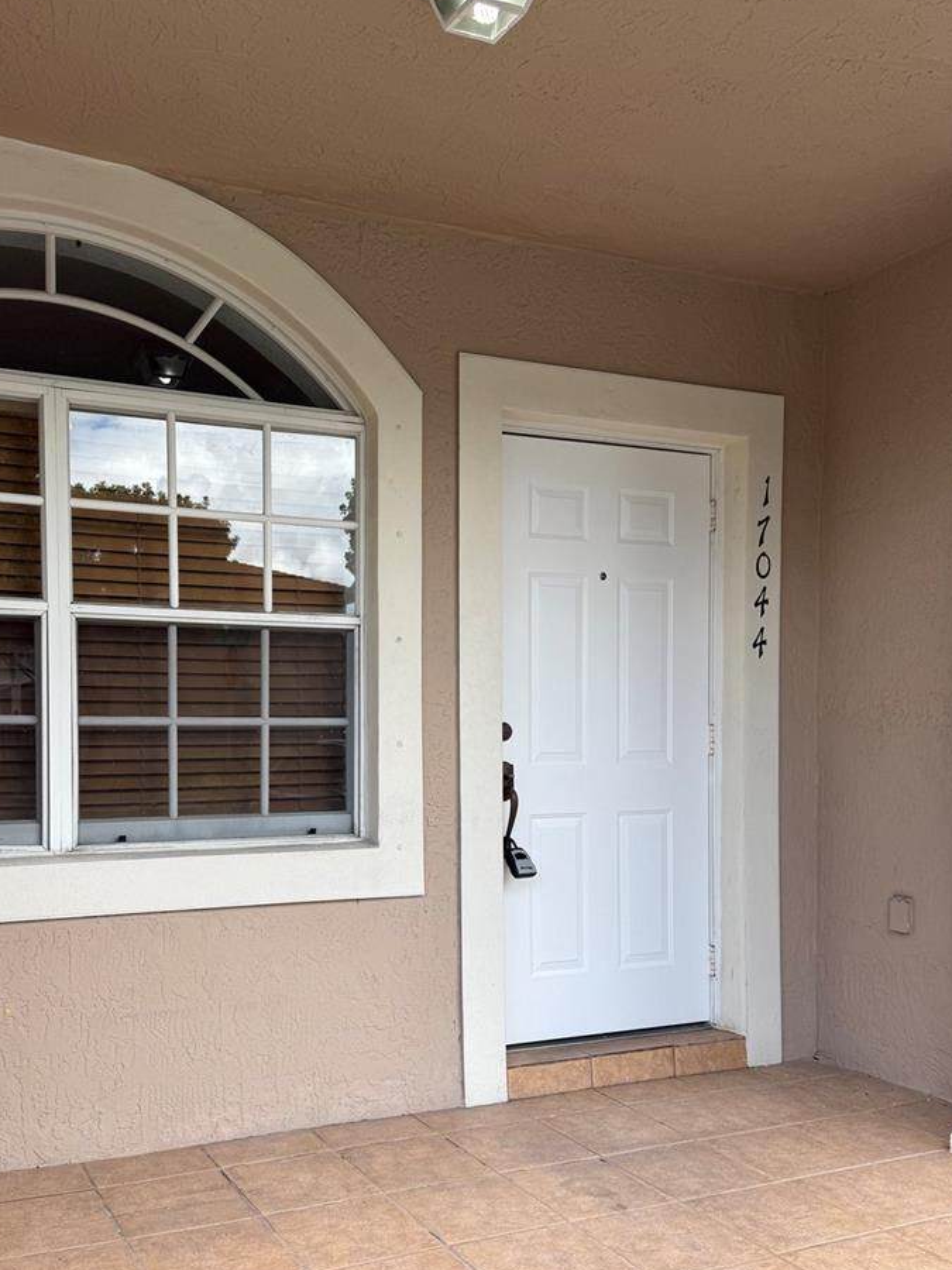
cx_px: 364
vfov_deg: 56.4
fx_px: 1173
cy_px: 758
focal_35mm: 32
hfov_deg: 43.8
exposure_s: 1/955
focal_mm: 6.76
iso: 80
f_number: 1.78
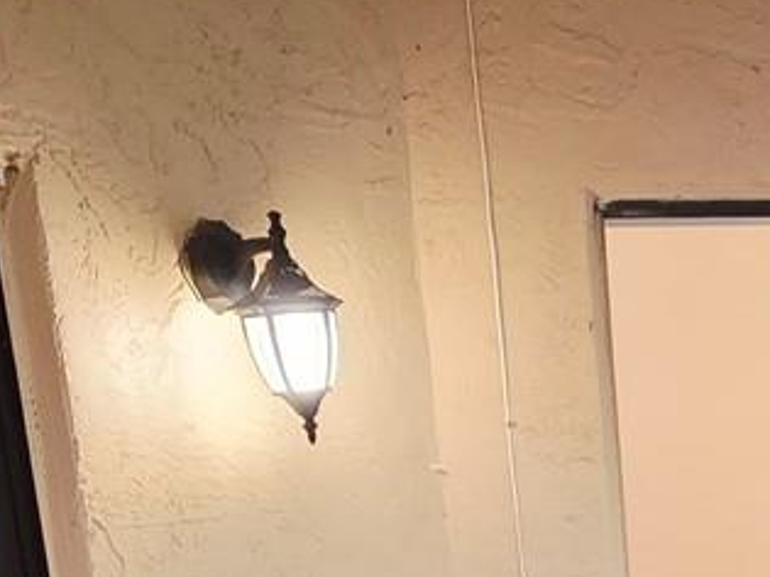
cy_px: 689
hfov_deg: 26.3
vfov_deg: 20.8
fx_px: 1468
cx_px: 912
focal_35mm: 66
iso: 200
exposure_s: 1/60
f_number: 1.9
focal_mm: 2.2
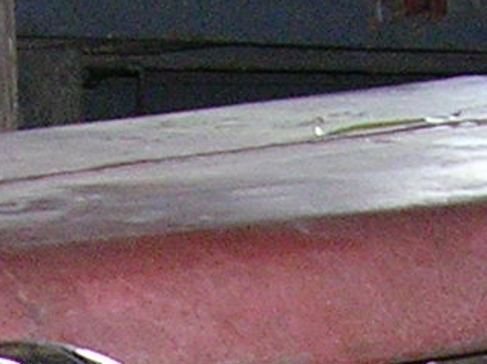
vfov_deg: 5.7
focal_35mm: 245
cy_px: 1022
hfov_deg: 8.1
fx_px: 3444
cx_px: 470
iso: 129
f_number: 2.8
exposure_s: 1/60.1
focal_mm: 5.8
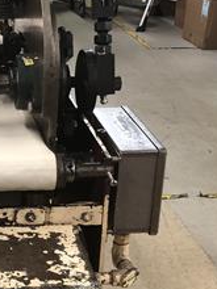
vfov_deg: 23.0
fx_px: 710
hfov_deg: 16.6
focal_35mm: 85
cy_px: 179
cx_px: -47
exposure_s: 1/17
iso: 40
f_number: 1.8
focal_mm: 4
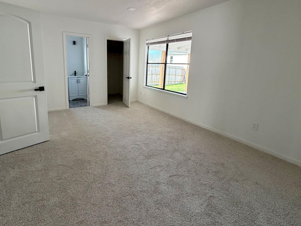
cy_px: 96
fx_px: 157
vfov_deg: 71.2
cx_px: 134
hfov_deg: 87.4
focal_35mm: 18
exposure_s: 1/121
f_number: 2.2
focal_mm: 2.22
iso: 250
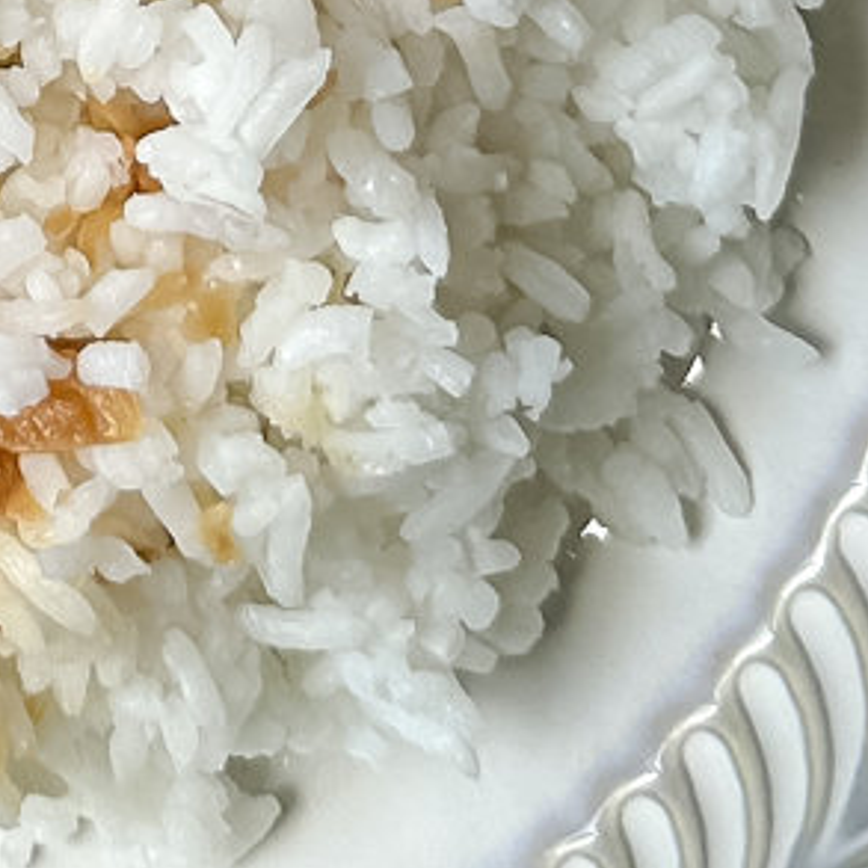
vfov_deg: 14.5
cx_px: -714
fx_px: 3291
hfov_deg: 13.4
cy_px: -175
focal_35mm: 116
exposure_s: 1/620
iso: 80
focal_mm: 6.86
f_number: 1.8
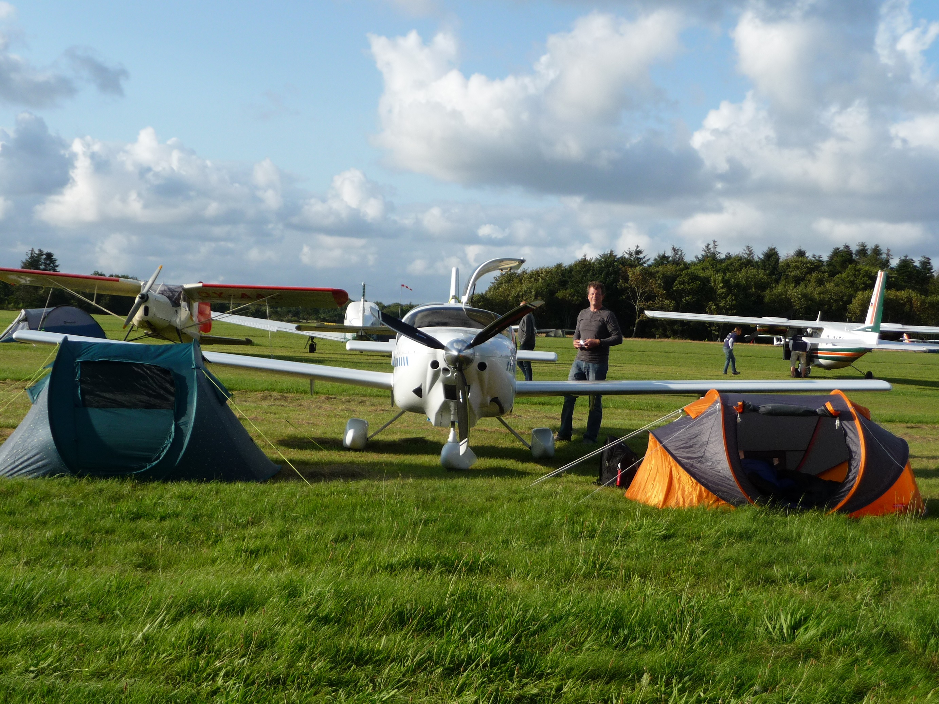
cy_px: 352
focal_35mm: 50
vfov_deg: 29.1
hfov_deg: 38.2
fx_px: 1356
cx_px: 470
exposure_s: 1/640
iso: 100
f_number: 4.2
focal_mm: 8.5
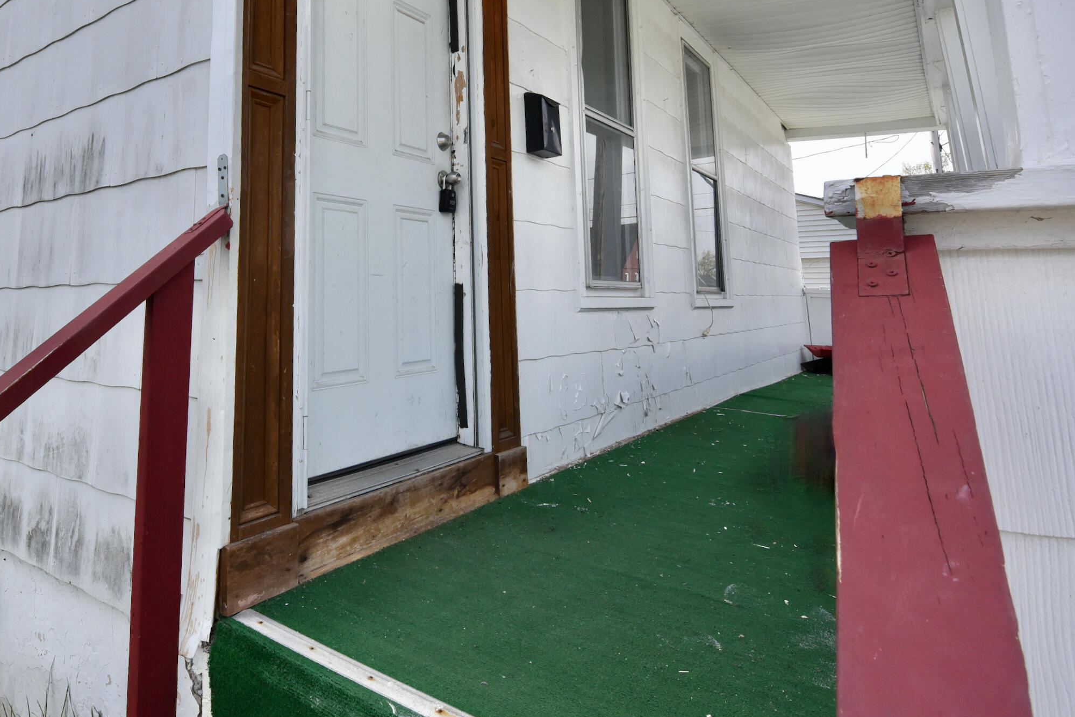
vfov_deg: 57.4
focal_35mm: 21
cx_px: 433
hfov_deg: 80.3
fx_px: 627
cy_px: 205
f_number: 13
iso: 800
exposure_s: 1/640
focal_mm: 14
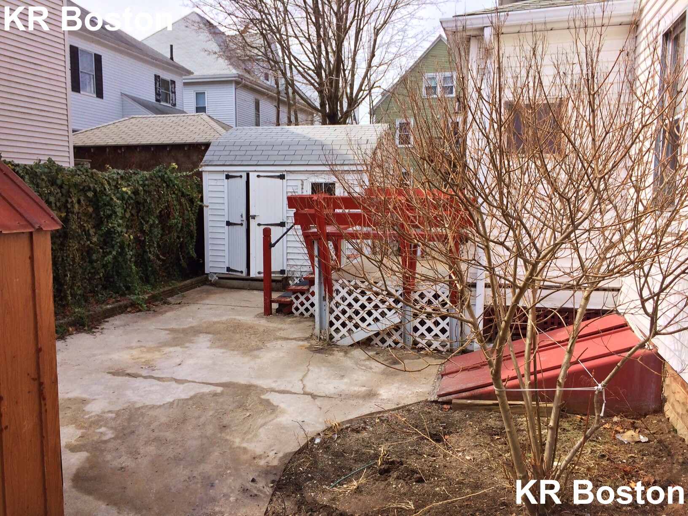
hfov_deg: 60.0
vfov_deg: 46.8
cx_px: 344
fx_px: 596
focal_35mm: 30
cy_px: 258
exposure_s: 1/1208
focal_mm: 4.12
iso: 32
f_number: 2.2
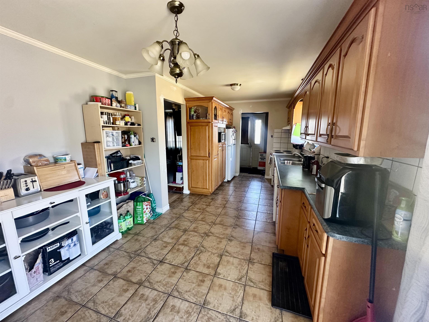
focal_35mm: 14
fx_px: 174
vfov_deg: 85.7
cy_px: 161
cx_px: 214
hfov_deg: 102.1
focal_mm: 2.22
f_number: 2.2
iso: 320
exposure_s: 1/81
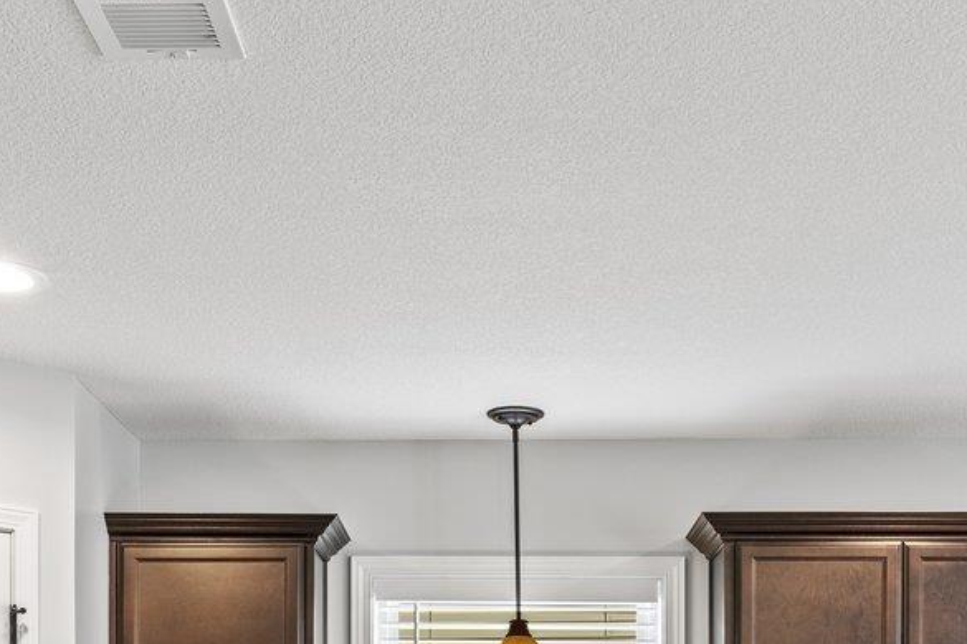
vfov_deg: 21.6
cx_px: 491
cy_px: 859
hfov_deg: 35.6
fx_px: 1504
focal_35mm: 56
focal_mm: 16
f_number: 9
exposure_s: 1/1.67
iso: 200
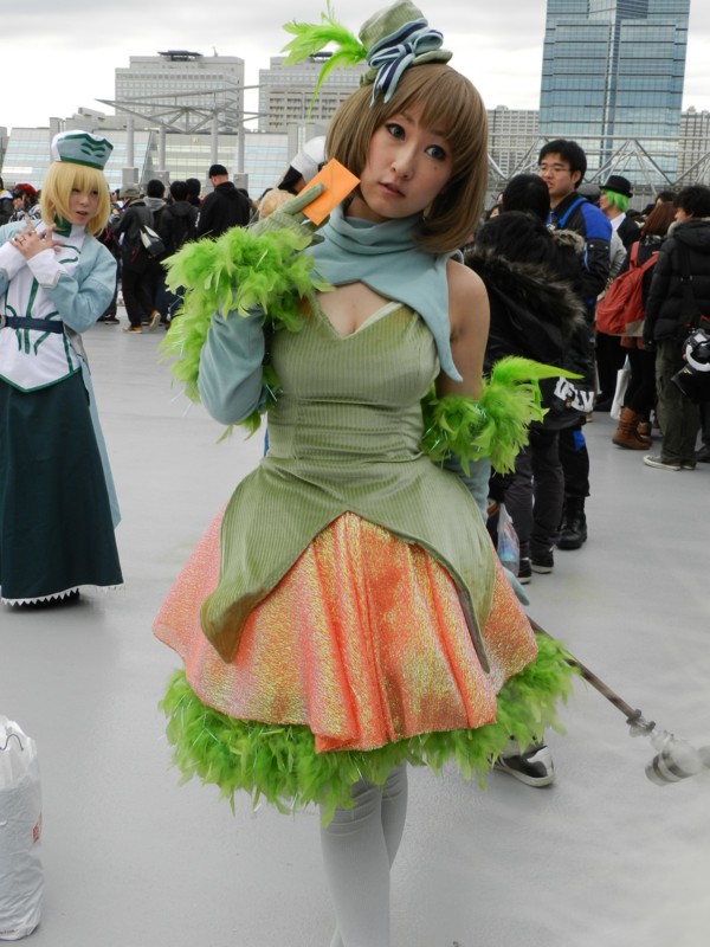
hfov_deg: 31.5
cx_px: 355
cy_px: 474
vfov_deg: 41.2
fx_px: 1258
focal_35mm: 46
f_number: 4.2
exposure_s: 1/320
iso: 160
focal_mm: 8.1
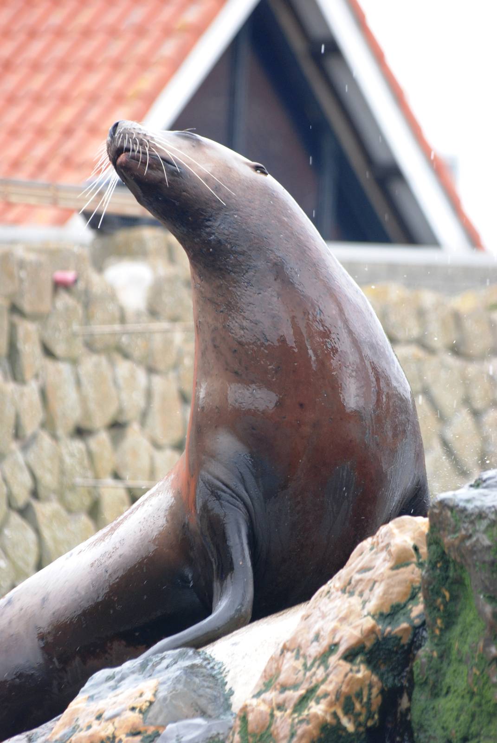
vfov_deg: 7.0
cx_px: 248
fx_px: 6040
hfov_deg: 4.7
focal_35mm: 292
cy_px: 372
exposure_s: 1/400
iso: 400
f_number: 5
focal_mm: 195
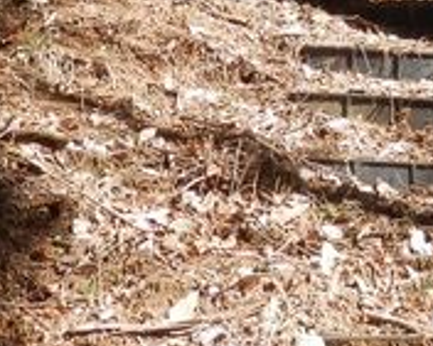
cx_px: 386
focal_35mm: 111
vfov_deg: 13.3
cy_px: -135
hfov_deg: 17.1
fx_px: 1423
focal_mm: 4.5
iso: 80
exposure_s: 1/200
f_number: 3
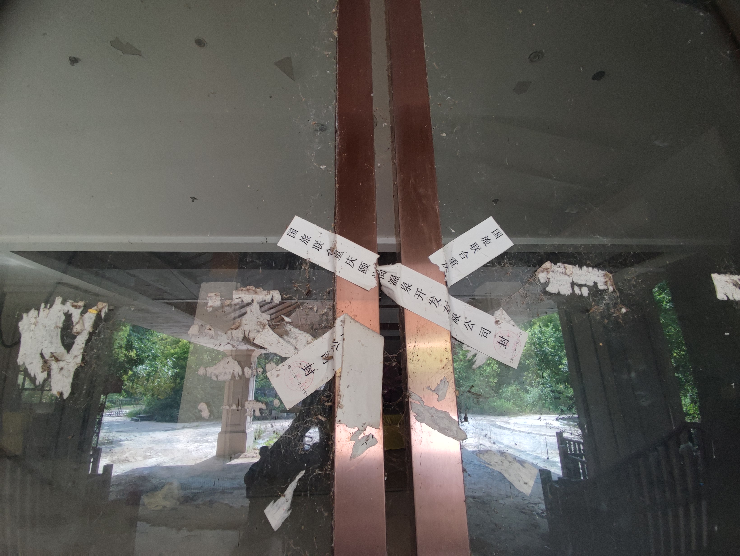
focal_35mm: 15
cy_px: 278
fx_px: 321
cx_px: 370
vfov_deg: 81.8
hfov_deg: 98.1
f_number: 2.2
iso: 96
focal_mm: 1.65
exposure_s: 1/50
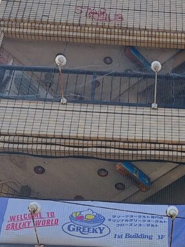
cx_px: 196
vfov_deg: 22.1
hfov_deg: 17.3
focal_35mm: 83
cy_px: 283
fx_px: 592
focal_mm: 4.6
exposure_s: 1/664
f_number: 2
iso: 50
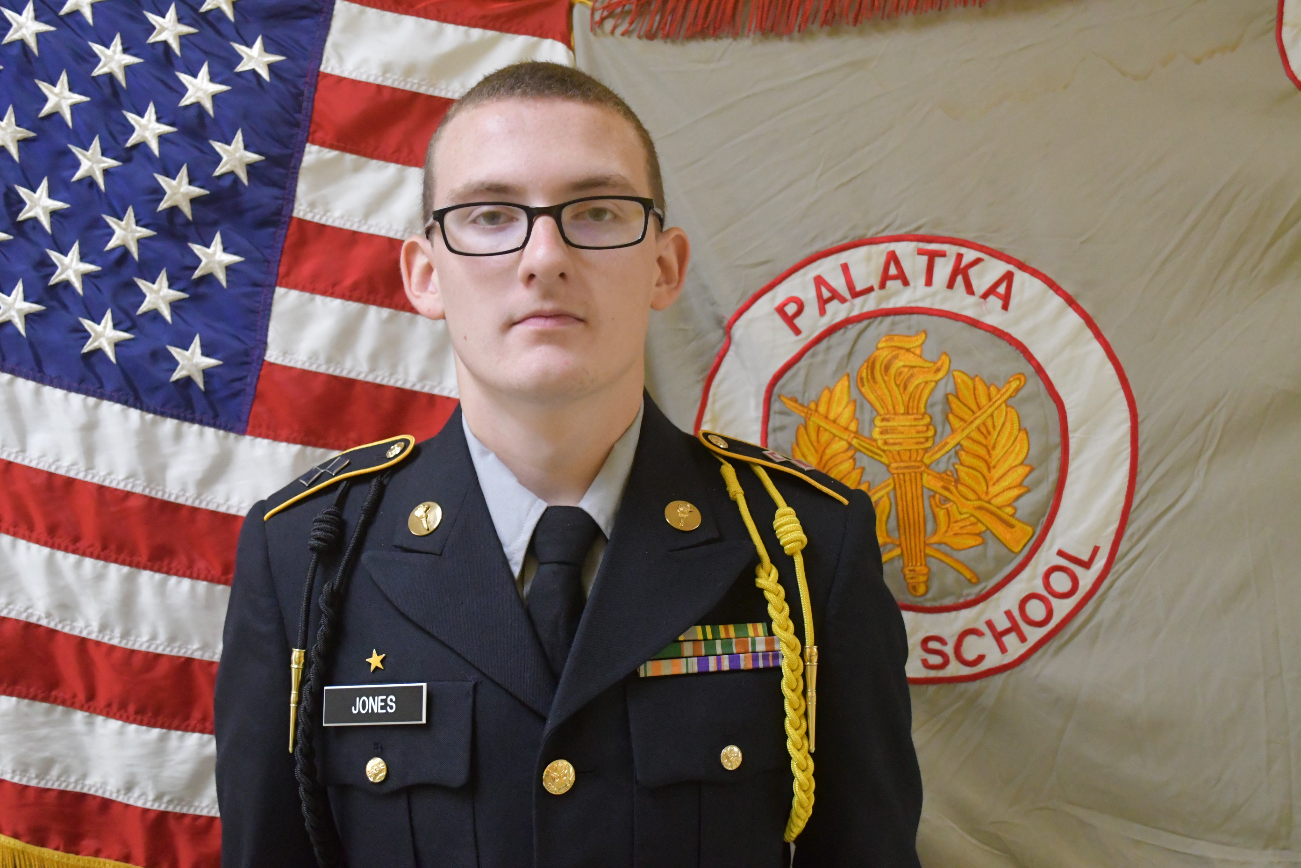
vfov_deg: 28.1
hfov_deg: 41.1
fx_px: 1735
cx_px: 650
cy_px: 434
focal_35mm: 48
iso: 6400
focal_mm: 32
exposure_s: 1/125
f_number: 5.6
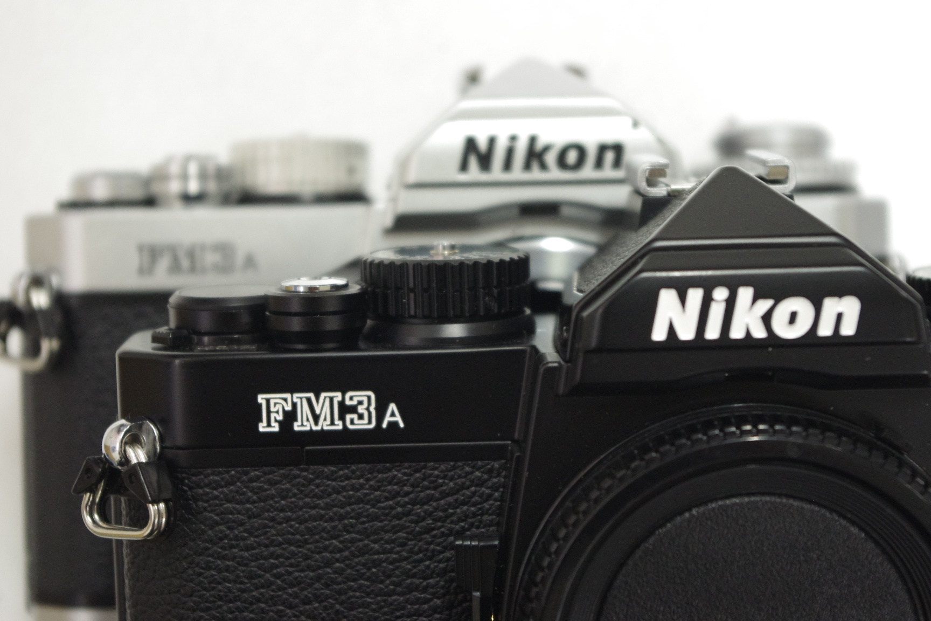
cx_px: 466
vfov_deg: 16.7
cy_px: 310
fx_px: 2120
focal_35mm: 82
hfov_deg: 24.8
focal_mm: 55
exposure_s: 1/50
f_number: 6.3
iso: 1600
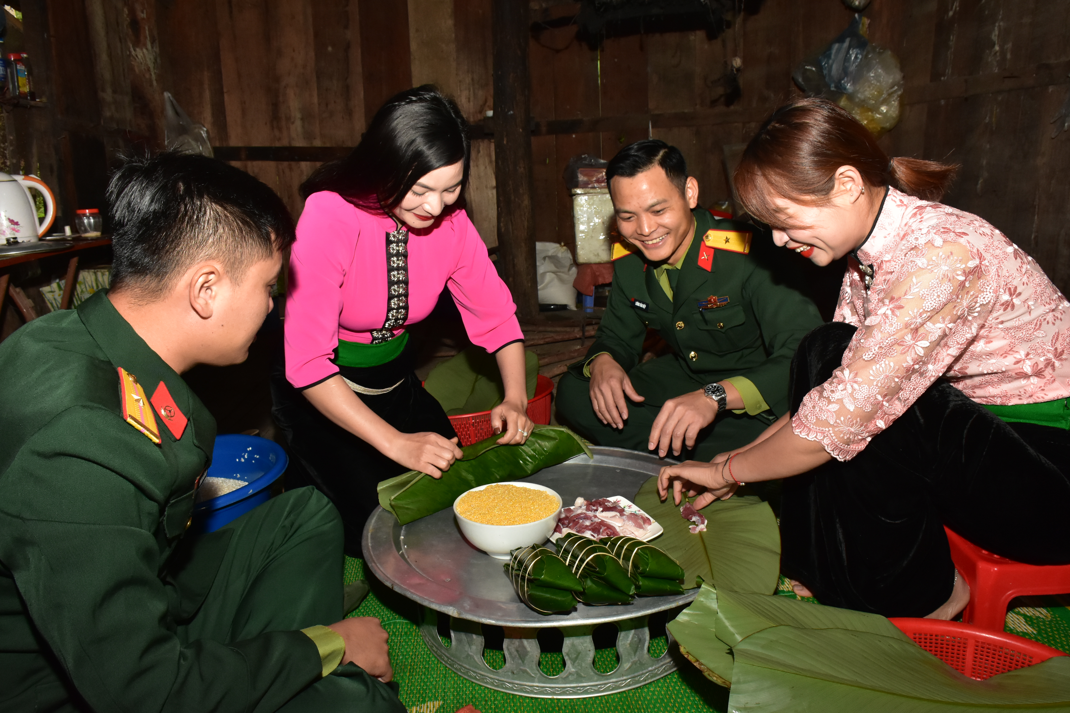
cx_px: 535
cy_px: 356
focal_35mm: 27
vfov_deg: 47.9
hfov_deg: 67.4
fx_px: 802
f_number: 8
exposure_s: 1/60
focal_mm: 18
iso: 1600
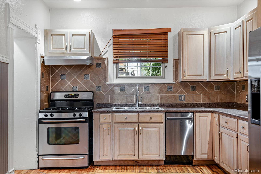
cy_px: 87
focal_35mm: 35
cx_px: 130
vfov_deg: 37.8
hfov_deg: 54.4
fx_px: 254
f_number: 9
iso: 400
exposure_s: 1/8
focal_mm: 35
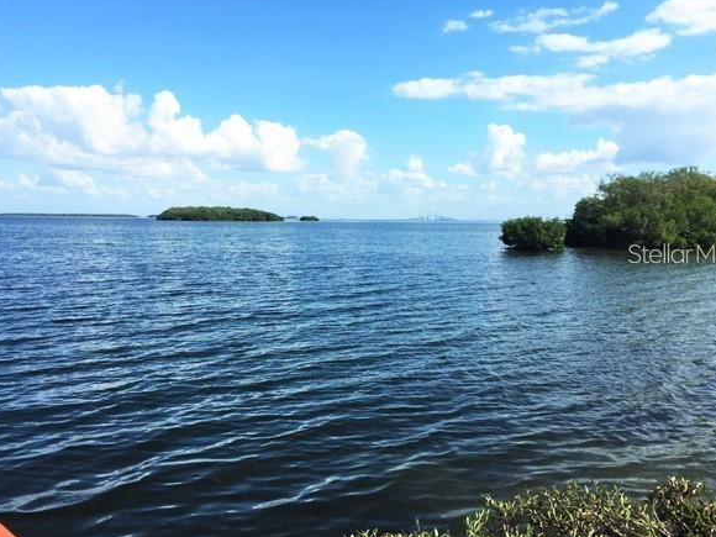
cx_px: 349
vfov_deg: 44.1
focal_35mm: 32
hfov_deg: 56.8
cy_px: 253
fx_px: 662
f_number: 2.2
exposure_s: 1/1570
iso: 25
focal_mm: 4.15
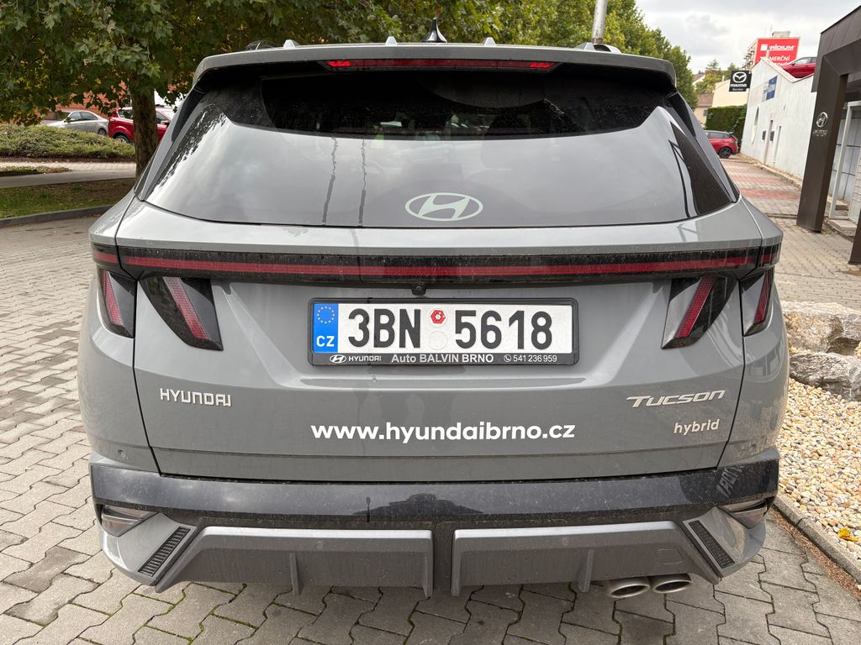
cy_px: 322
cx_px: 430
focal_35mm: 26
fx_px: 647
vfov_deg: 53.1
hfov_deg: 67.3
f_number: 1.6
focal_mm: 5.96
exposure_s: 1/492
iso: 50
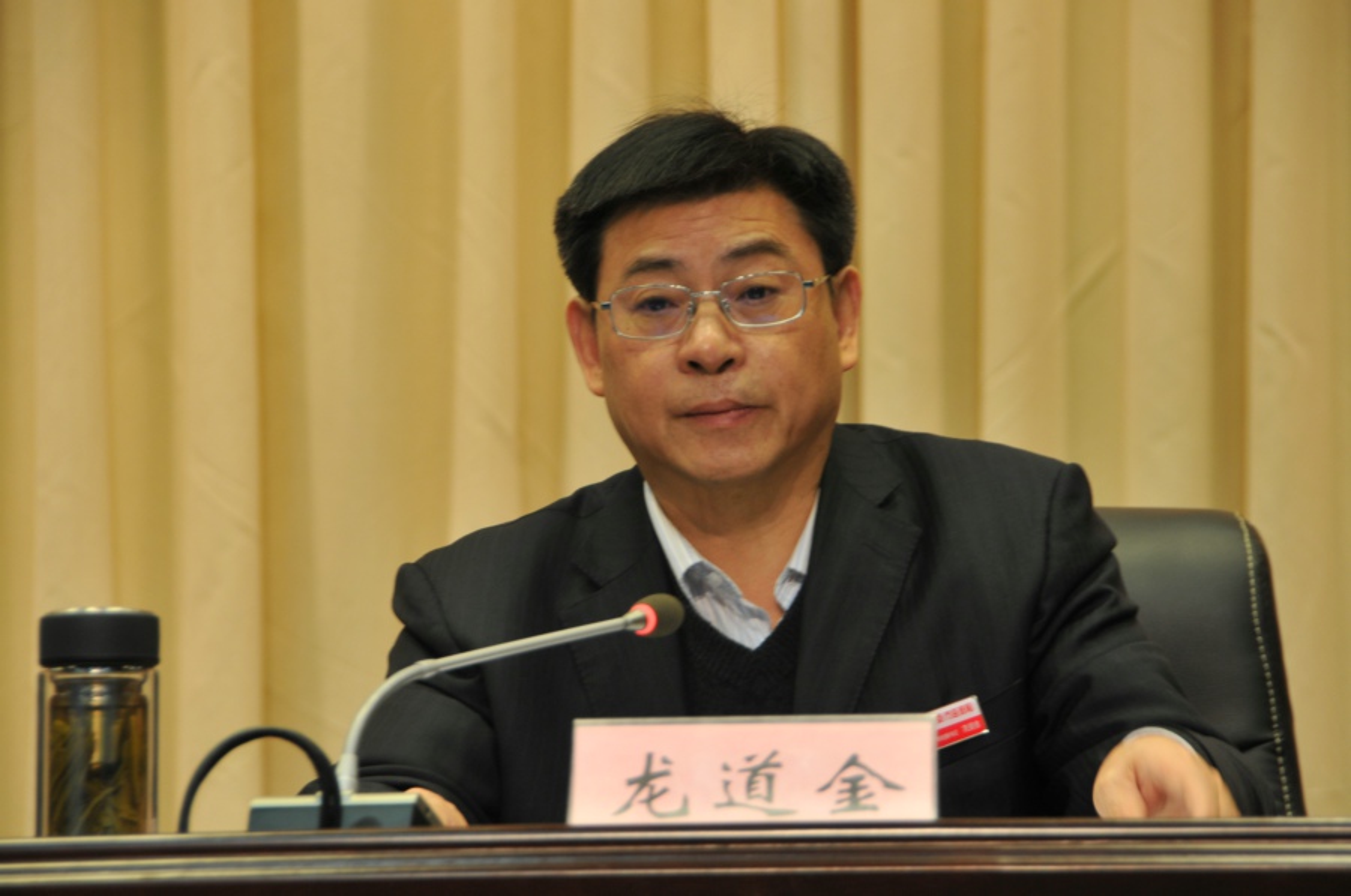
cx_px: 676
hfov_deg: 10.6
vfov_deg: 7.0
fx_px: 7306
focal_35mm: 195
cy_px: 448
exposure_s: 1/40
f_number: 8
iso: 400
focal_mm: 130
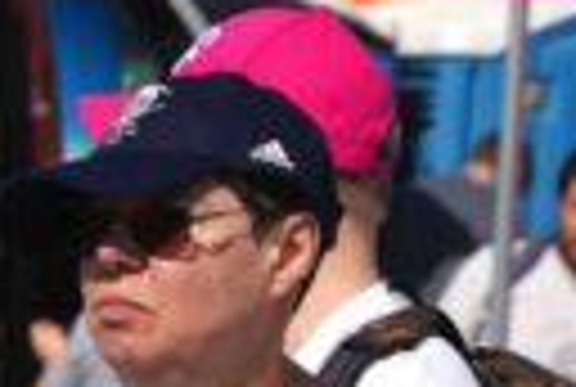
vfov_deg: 1.4
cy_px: 540
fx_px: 16134
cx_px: -328
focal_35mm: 1006
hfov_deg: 2.0
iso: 100
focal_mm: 112
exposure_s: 1/500
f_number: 8
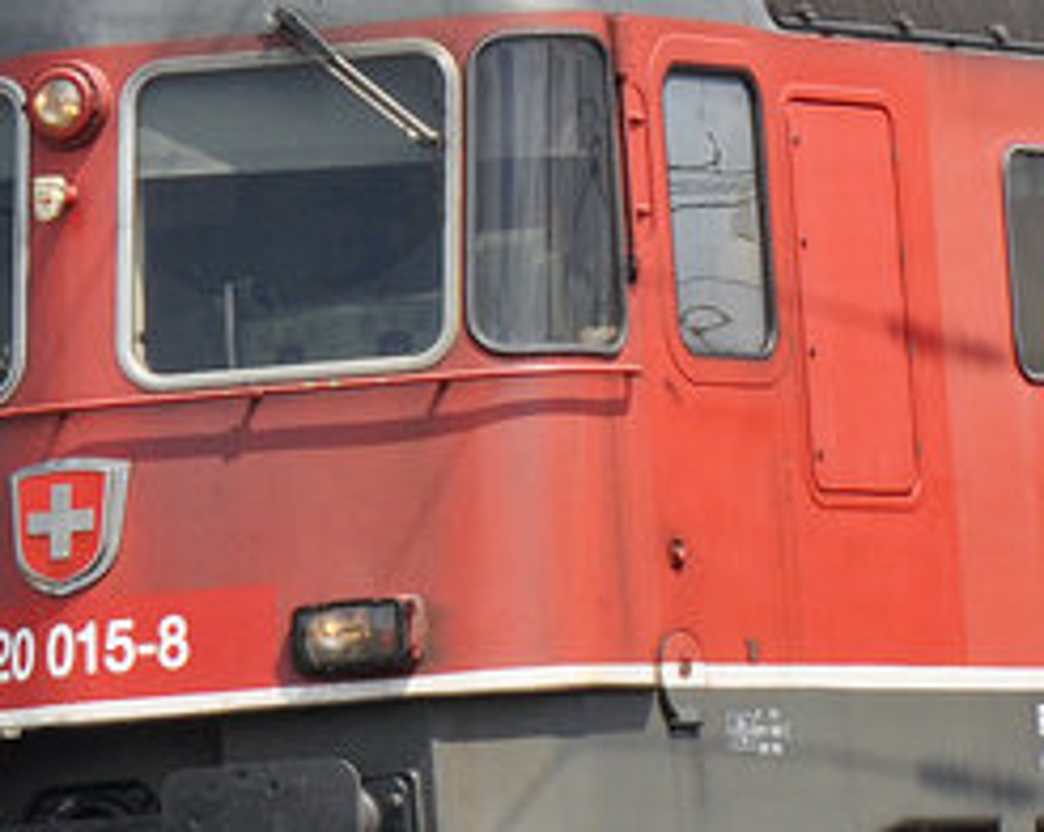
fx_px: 14839
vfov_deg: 3.2
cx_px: 874
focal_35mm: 481
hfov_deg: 4.0
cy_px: -15
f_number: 6.3
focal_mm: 70
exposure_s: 1/1000
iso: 250
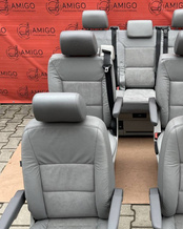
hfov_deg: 34.9
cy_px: 138
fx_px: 285
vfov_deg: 43.6
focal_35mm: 42
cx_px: 135
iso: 100
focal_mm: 5.1
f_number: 1.6
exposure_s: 1/122
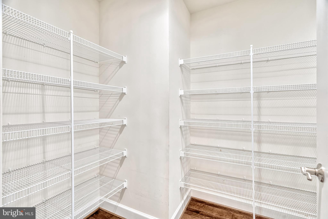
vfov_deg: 73.8
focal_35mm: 16
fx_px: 146
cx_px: 164
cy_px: 110
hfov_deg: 96.7
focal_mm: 16
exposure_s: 1/25
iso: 1250
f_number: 7.1
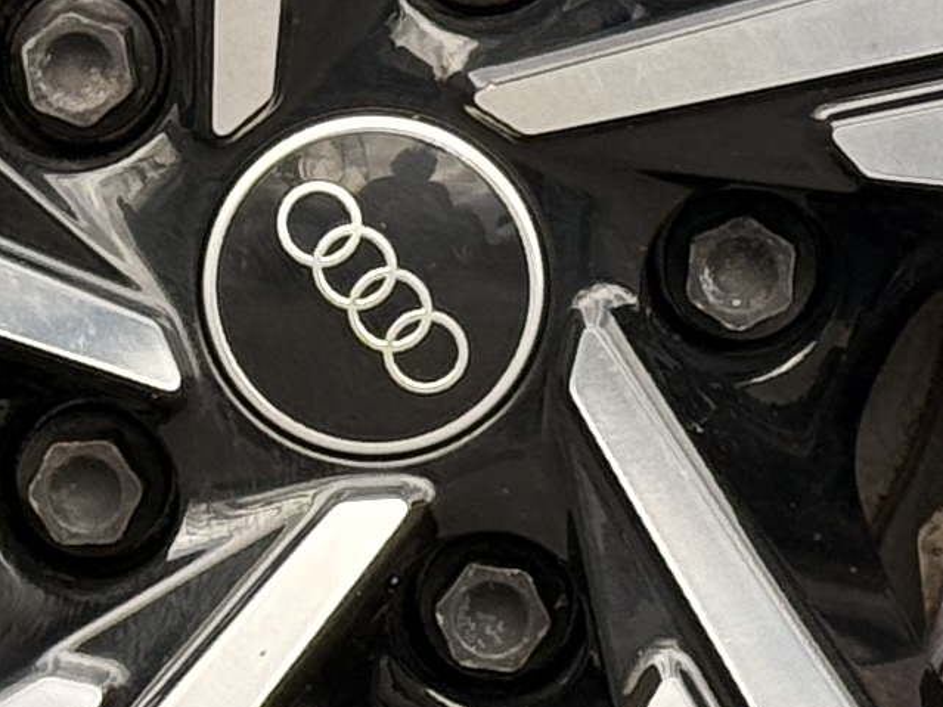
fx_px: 8253
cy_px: 198
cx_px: 329
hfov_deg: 6.5
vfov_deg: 4.9
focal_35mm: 303
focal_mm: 6.76
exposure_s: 1/466
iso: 80
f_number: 1.78
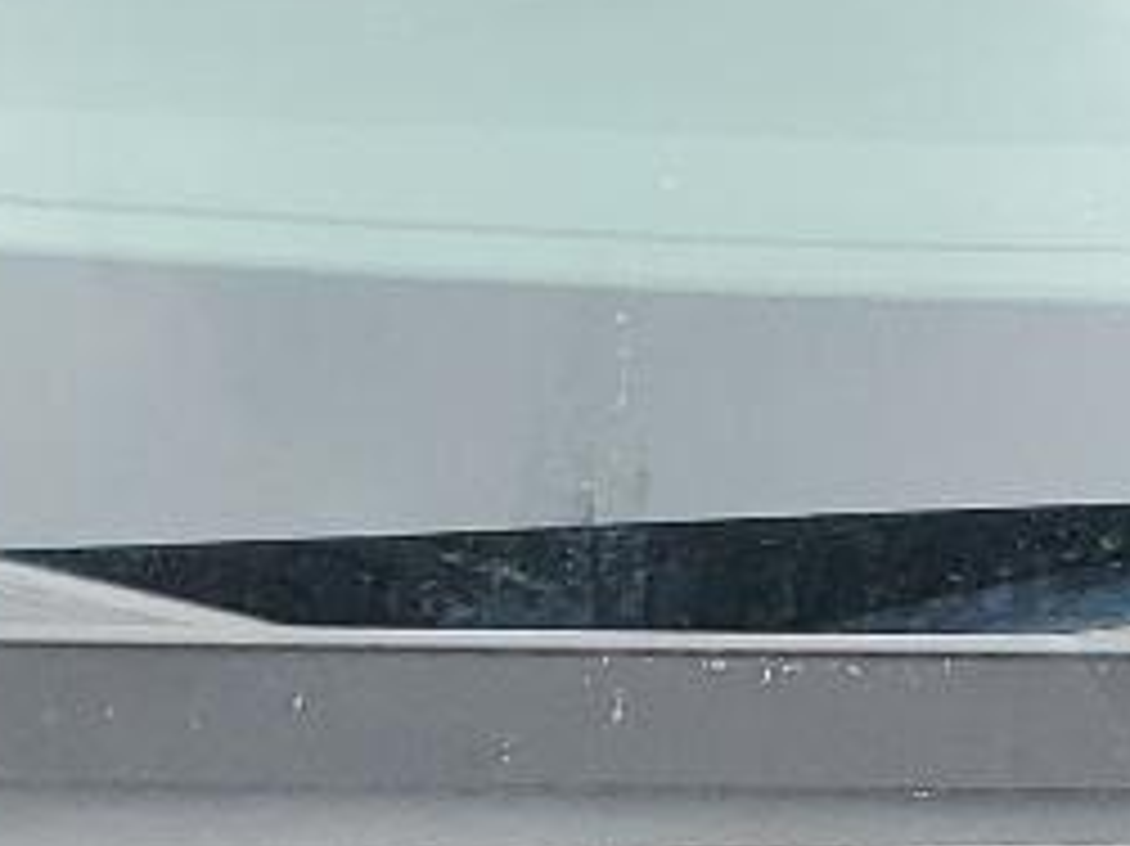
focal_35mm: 166
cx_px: 1517
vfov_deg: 8.4
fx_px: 5416
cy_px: 1845
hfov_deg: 11.6
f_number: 1.5
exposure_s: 1/312
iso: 50
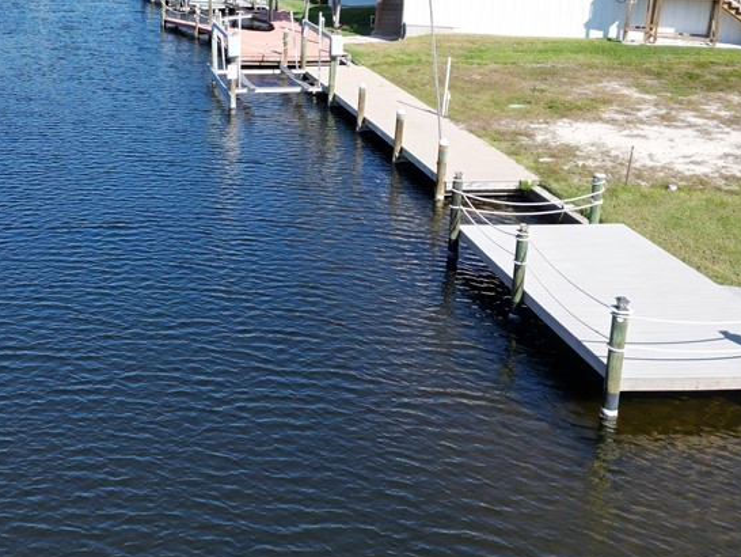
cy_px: 130
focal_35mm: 45
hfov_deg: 40.6
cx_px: 168
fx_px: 964
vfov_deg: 31.6
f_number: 1.7
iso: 110
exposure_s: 1/2500
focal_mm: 6.72
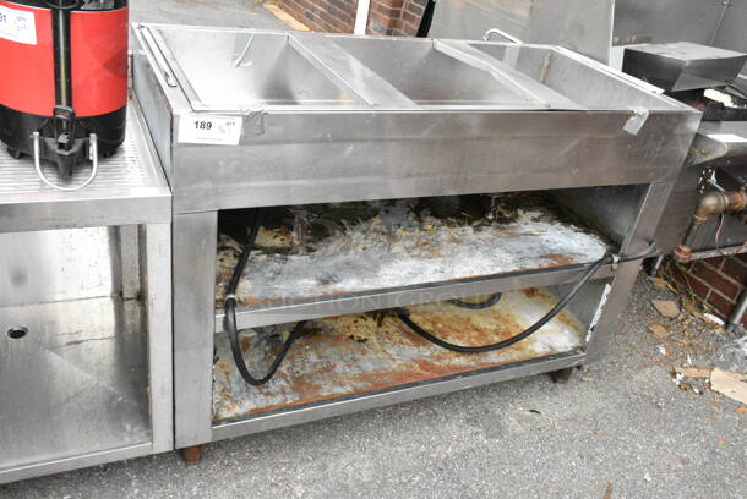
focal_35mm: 32
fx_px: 654
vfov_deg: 41.8
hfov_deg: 59.4
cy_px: 250
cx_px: 374
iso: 6400
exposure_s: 1/400
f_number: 10
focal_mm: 21
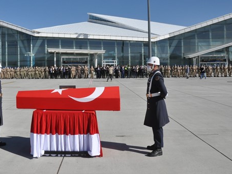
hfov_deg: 49.4
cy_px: 66
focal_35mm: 37
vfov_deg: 38.4
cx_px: 81
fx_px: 248
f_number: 16
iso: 1000
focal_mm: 18
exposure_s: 1/1000
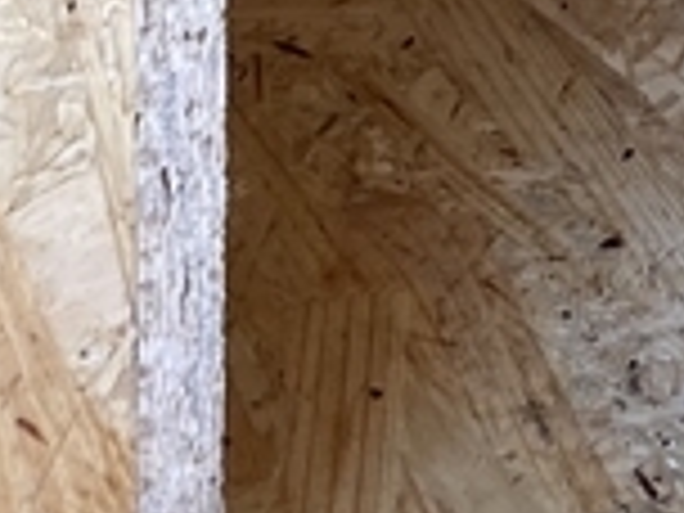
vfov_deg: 6.3
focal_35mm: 221
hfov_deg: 8.9
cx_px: 819
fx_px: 4367
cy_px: -882
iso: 25
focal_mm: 3.99
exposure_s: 1/121
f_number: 1.8
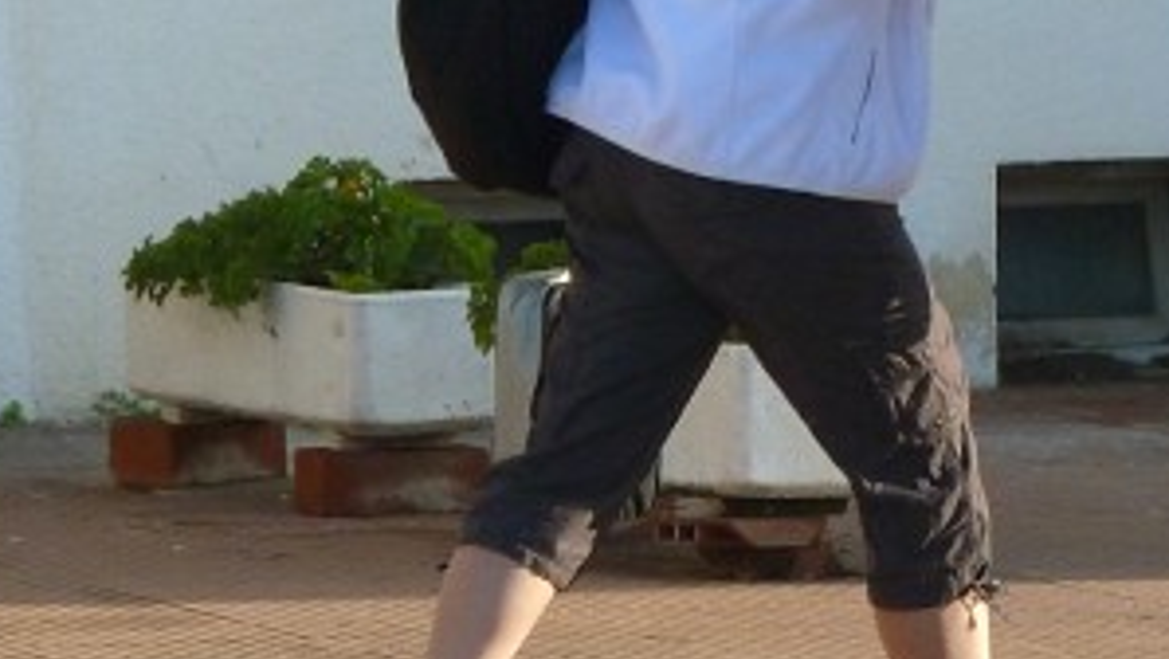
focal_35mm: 424
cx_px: 989
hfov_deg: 5.1
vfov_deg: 2.9
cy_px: 86
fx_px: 13150
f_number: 4.5
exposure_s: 1/500
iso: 250
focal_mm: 24.1
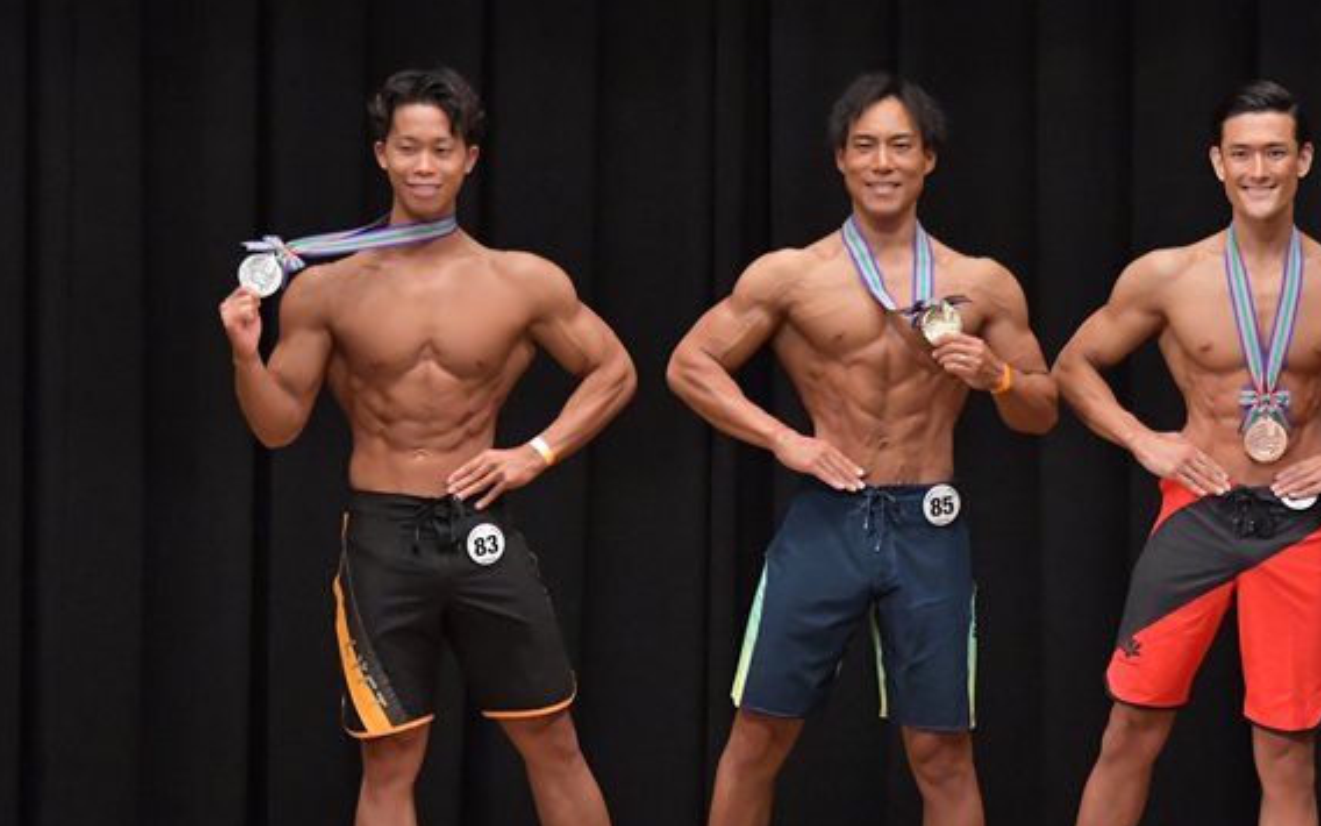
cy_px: 507
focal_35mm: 281
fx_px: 10116
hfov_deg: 7.5
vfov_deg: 4.7
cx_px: 813
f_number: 5.6
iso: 6400
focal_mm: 135
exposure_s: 1/400
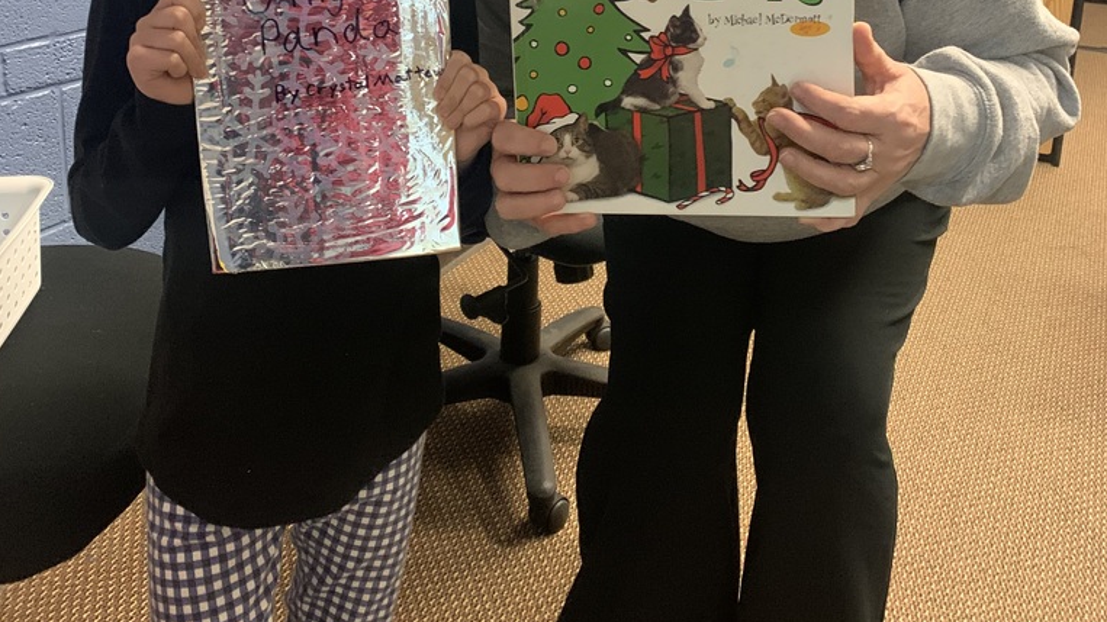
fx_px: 1115
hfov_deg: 52.8
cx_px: 554
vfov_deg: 29.6
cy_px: 38
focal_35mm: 38
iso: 400
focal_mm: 4.25
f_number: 1.8
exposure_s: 1/30
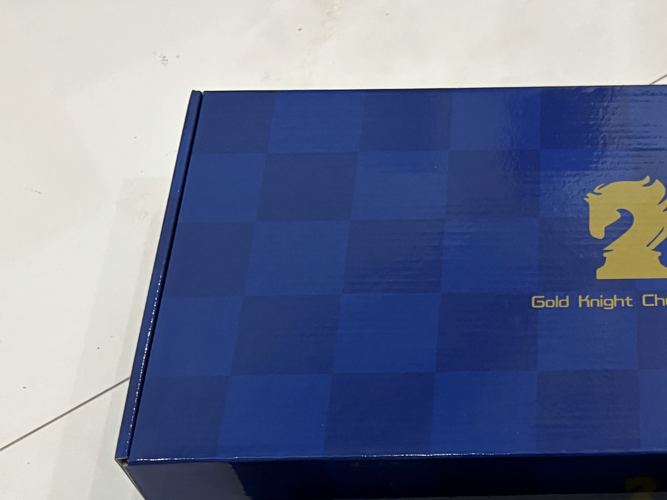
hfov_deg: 30.7
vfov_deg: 23.2
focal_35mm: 59
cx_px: 643
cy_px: 559
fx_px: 1137
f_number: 1.6
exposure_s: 1/50
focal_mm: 5.96
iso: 250
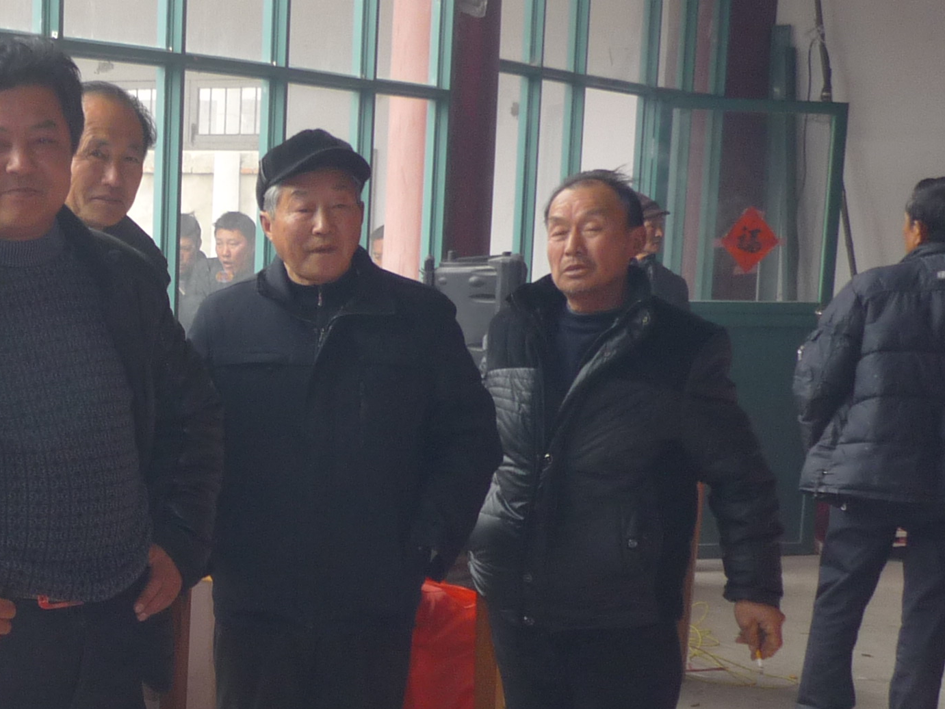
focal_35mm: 78
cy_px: 602
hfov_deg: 23.1
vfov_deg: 18.7
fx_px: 2130
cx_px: -168
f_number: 2.8
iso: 100
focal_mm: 5.5
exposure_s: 1/80
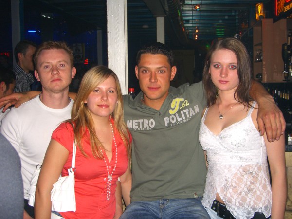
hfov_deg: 49.0
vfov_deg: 37.7
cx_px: 146
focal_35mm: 38
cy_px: 110
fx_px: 321
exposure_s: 1/60
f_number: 2.8
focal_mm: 7.9
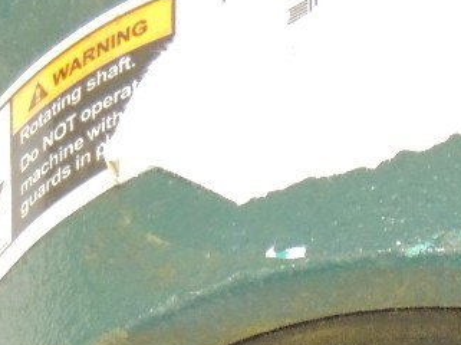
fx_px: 7968
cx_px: 273
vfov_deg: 2.5
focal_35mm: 599
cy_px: 651
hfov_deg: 3.3
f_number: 4.2
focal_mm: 21.4
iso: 800
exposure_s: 1/10
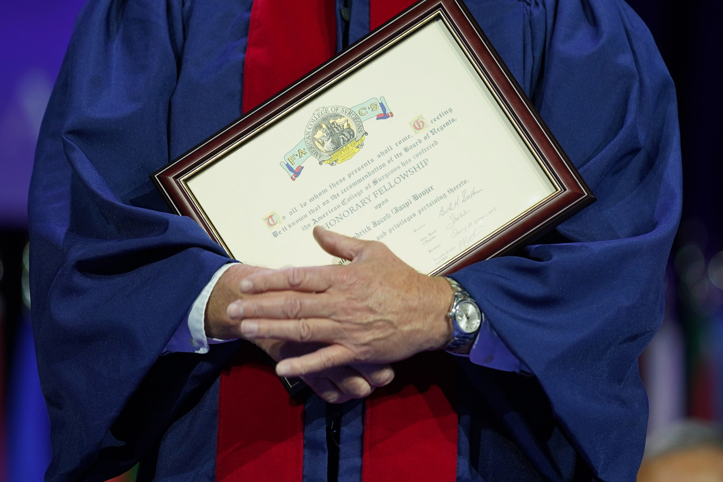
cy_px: 241
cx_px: 362
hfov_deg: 7.9
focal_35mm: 261
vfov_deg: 5.3
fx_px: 5241
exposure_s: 1/400
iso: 800
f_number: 2.8
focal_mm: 174
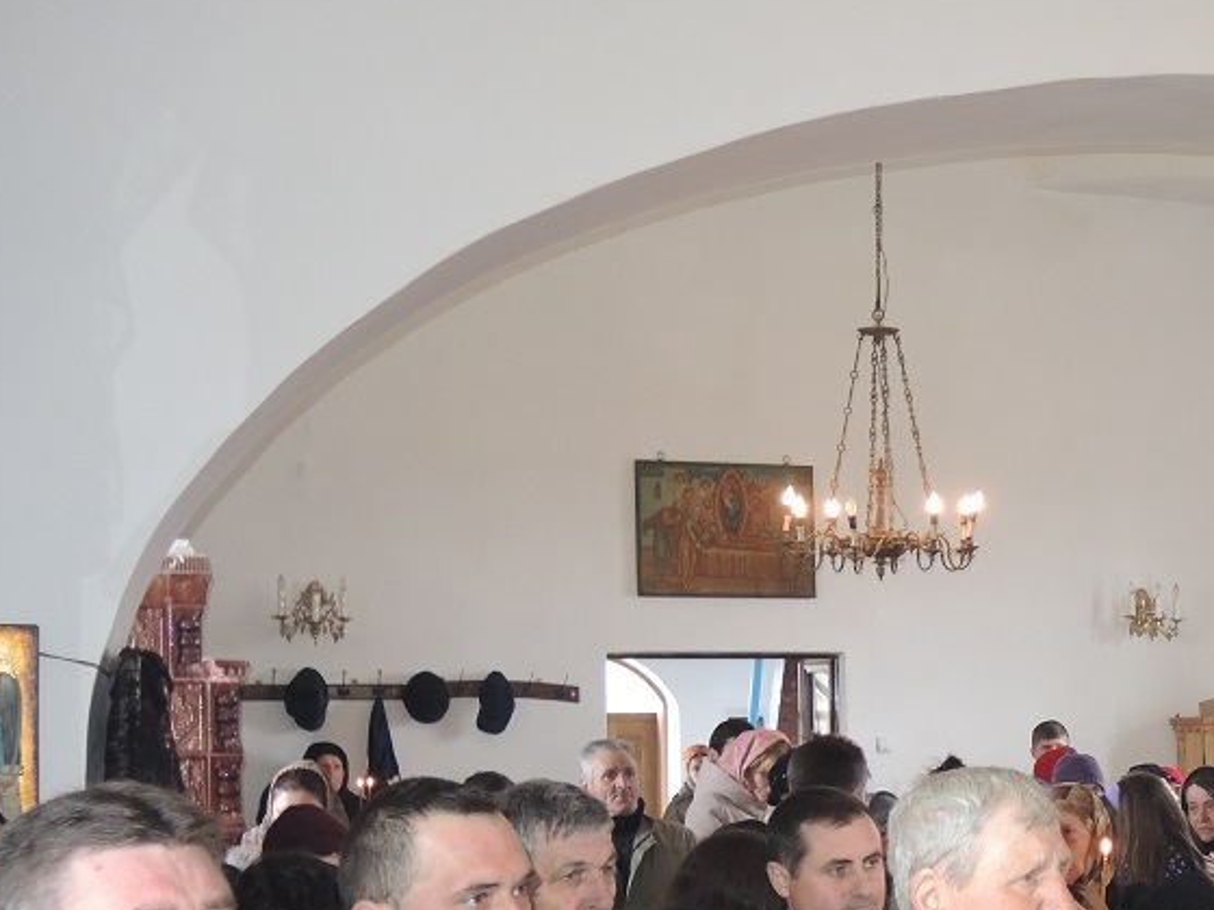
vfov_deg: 24.0
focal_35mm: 60
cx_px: 1234
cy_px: 752
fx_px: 2104
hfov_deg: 29.8
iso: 220
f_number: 2
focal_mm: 6
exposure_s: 1/40
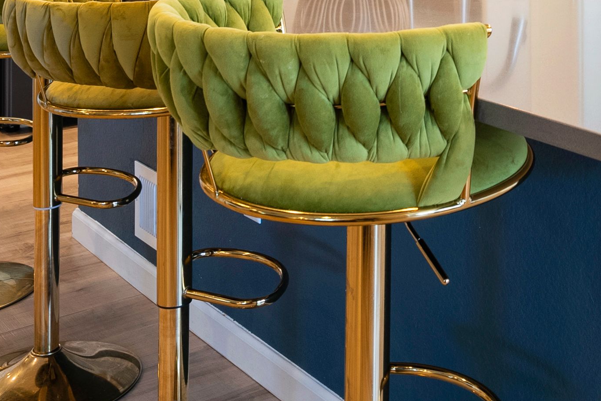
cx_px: 562
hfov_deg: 29.4
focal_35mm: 65
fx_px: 1086
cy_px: -166
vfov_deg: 18.9
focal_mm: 21
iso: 400
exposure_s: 1/4
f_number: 8
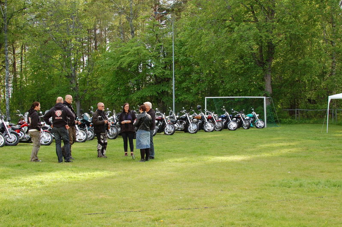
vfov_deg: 25.7
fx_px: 498
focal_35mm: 52
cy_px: 114
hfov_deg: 37.9
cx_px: 171
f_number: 5.6
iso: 360
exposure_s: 1/125
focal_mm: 35
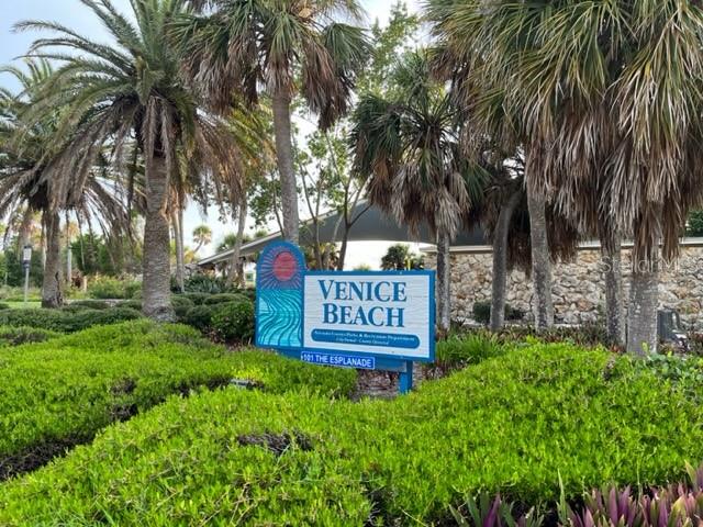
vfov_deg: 53.1
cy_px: 264
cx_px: 352
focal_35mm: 26
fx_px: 528
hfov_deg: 67.3
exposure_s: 1/200
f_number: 1.6
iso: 40
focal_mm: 5.1
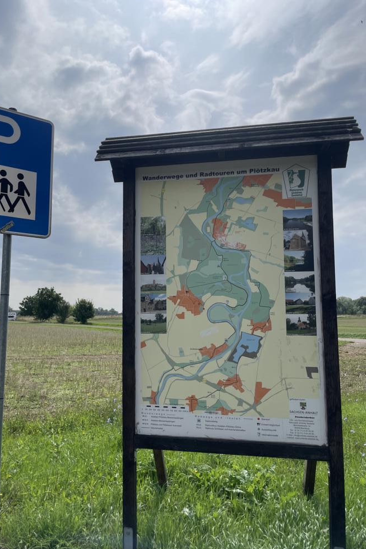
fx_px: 427
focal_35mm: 28
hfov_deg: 46.2
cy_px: 275
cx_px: 153
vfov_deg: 65.5
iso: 32
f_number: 1.6
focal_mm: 4.2
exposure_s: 1/9804
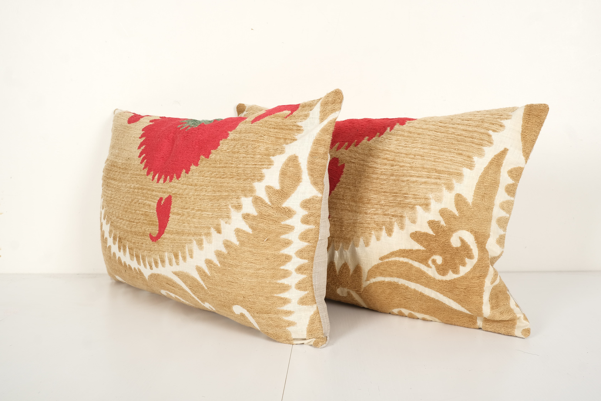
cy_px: 200
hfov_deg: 58.7
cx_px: 300
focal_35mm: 32
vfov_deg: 41.1
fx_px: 534
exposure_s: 1/160
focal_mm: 21.4
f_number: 11
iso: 80
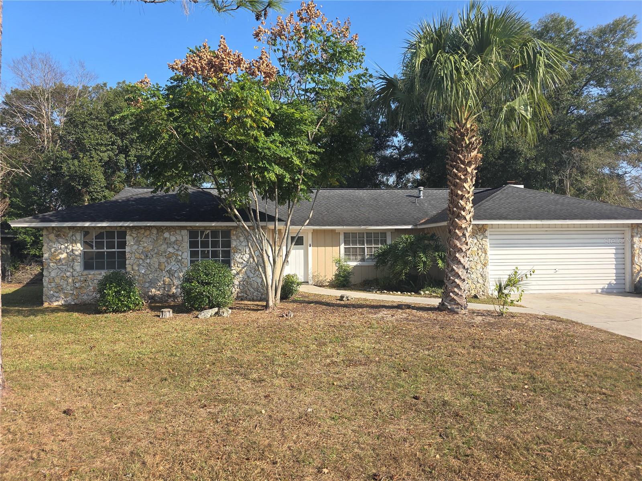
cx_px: 321
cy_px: 240
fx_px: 427
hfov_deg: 73.9
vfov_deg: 58.9
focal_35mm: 23
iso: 12
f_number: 1.7
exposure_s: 1/509
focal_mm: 6.3
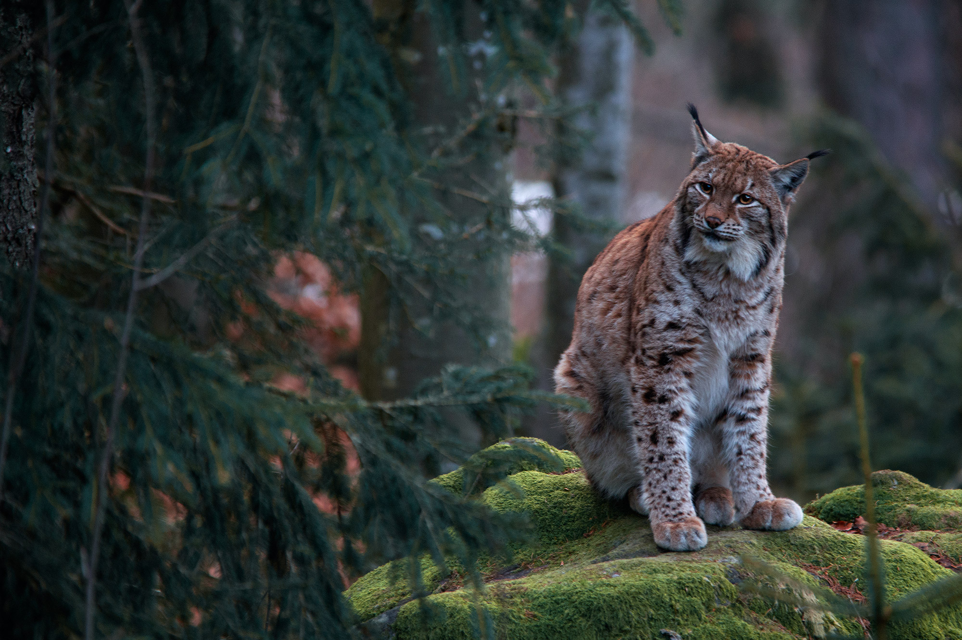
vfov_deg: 2.7
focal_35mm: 500
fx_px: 13350
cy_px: 320
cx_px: 481
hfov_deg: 4.1
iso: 800
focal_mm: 500
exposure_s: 1/40
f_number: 6.3
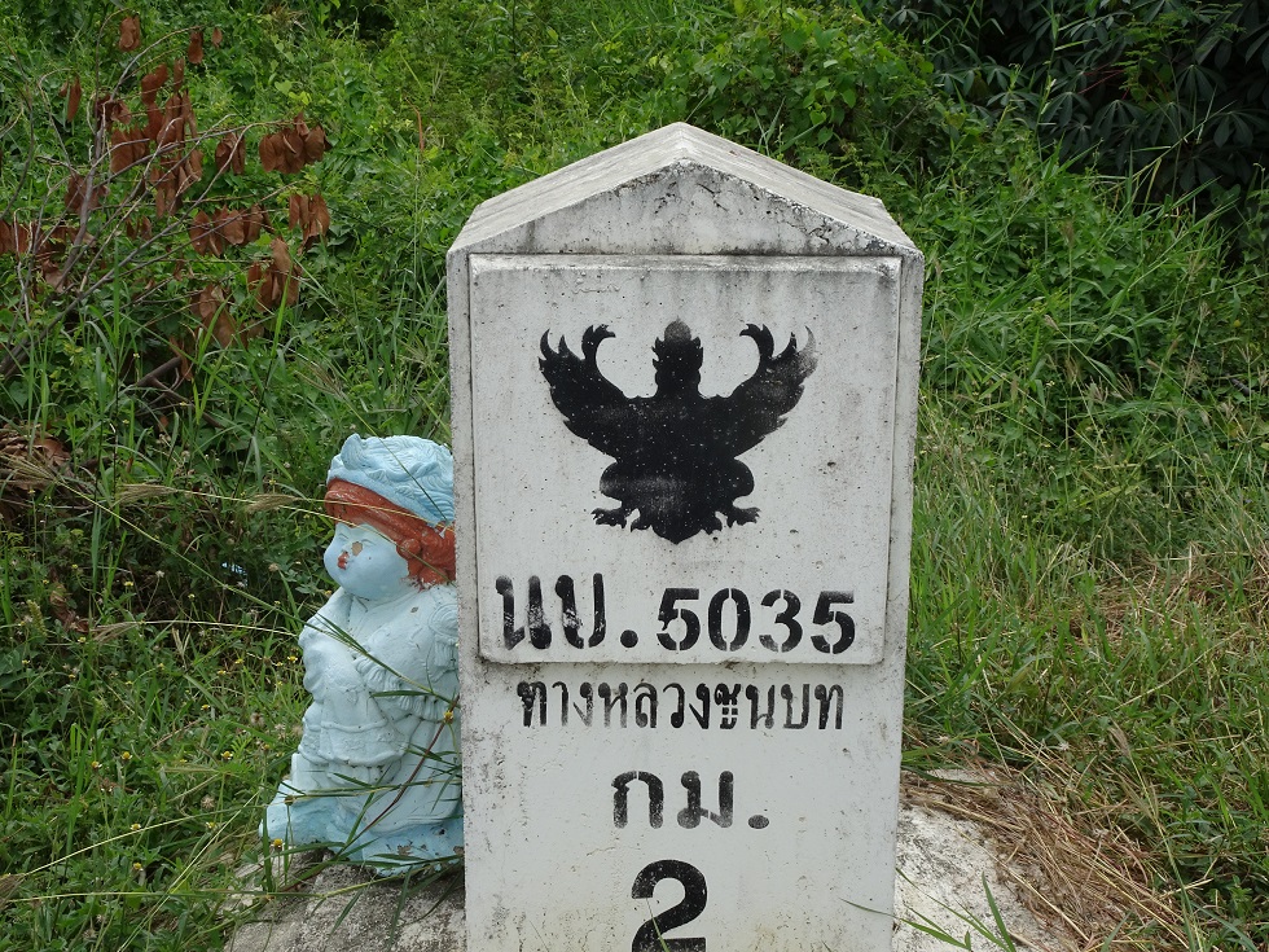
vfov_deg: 31.5
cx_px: 634
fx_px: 1686
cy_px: 476
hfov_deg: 41.2
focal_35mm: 46
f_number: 6.3
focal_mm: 7.87
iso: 80
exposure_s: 1/250
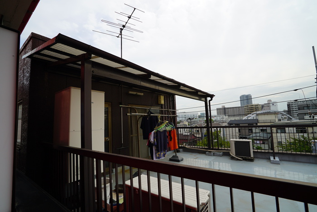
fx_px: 141
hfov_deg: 96.7
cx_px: 158
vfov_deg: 73.9
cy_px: 106
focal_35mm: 16
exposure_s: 1/100
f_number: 8
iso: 100
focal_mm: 16
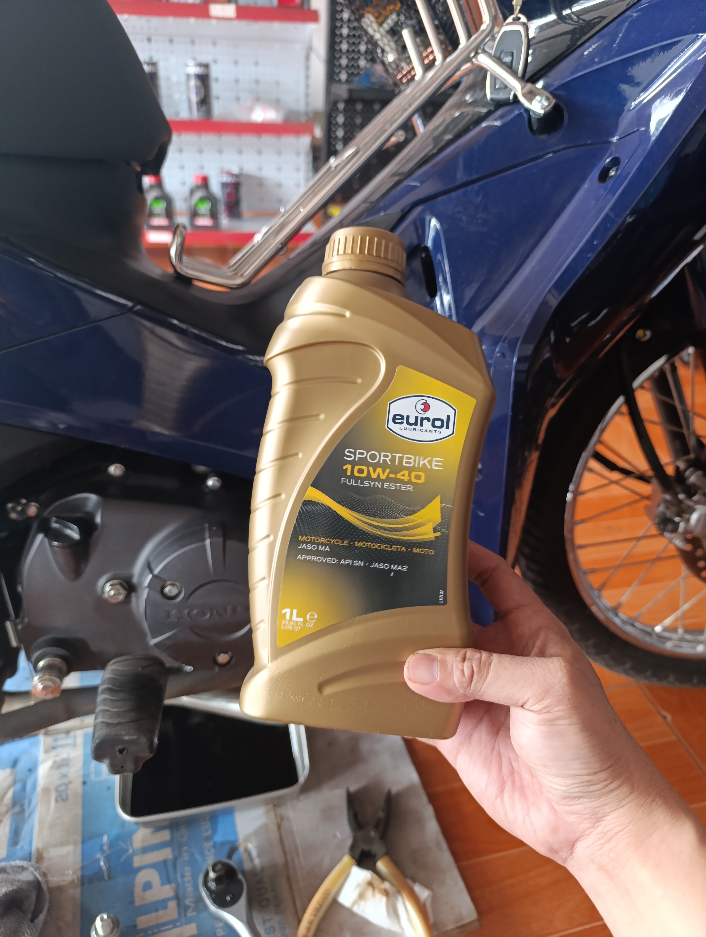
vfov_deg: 73.8
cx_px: 353
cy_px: 468
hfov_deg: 59.0
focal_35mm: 23
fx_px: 624
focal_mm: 6.14
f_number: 1.6
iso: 640
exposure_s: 1/50
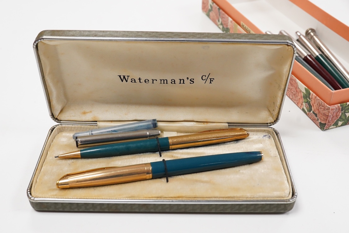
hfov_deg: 43.6
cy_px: 116
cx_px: 174
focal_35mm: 45
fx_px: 436
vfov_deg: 29.9
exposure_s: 1/100
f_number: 14
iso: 2500
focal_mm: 30
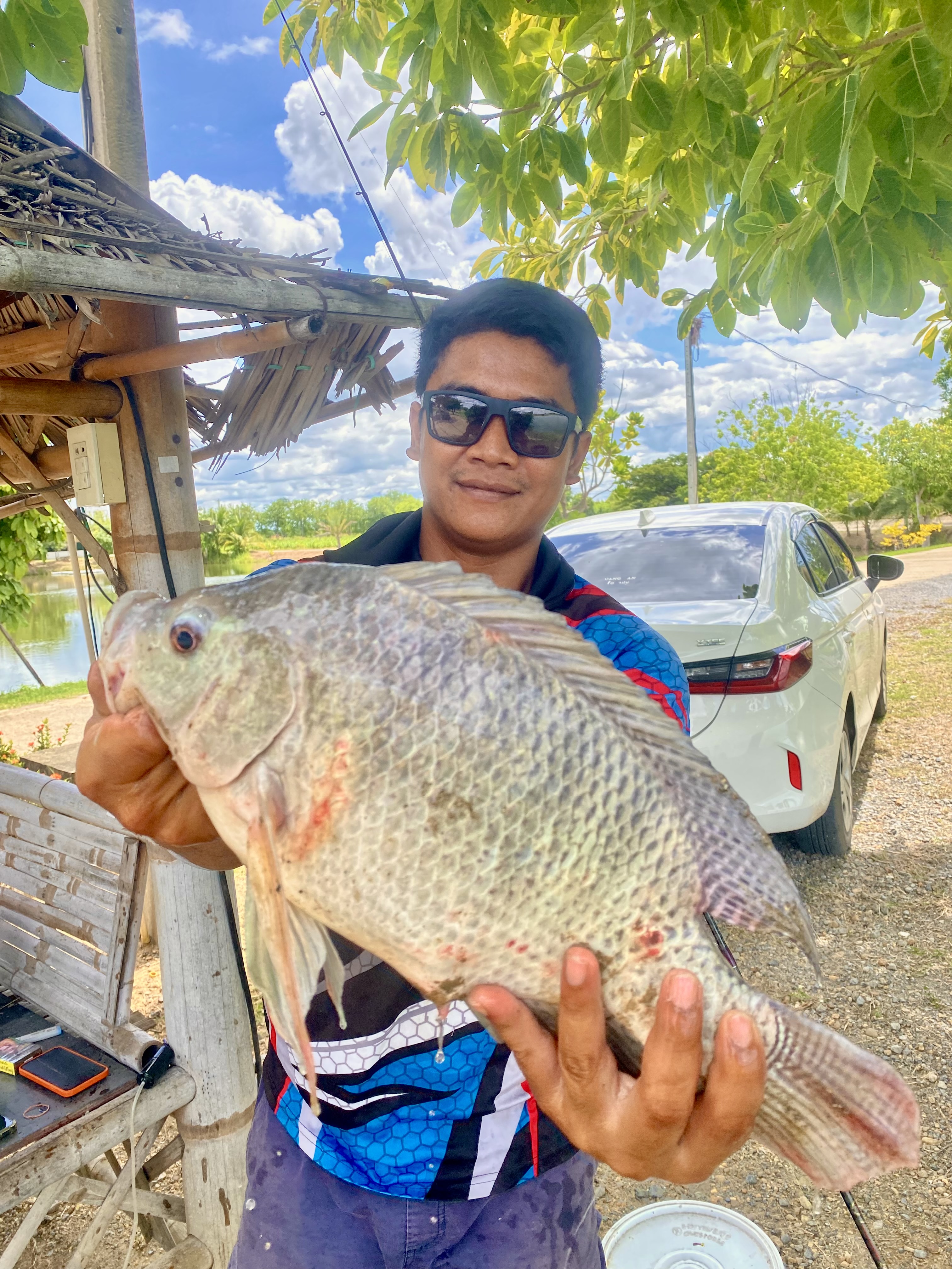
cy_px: 634
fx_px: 953
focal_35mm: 26
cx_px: 476
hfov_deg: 53.1
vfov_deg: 67.3
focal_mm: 4.25
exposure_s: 1/1043
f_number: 1.8
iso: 32
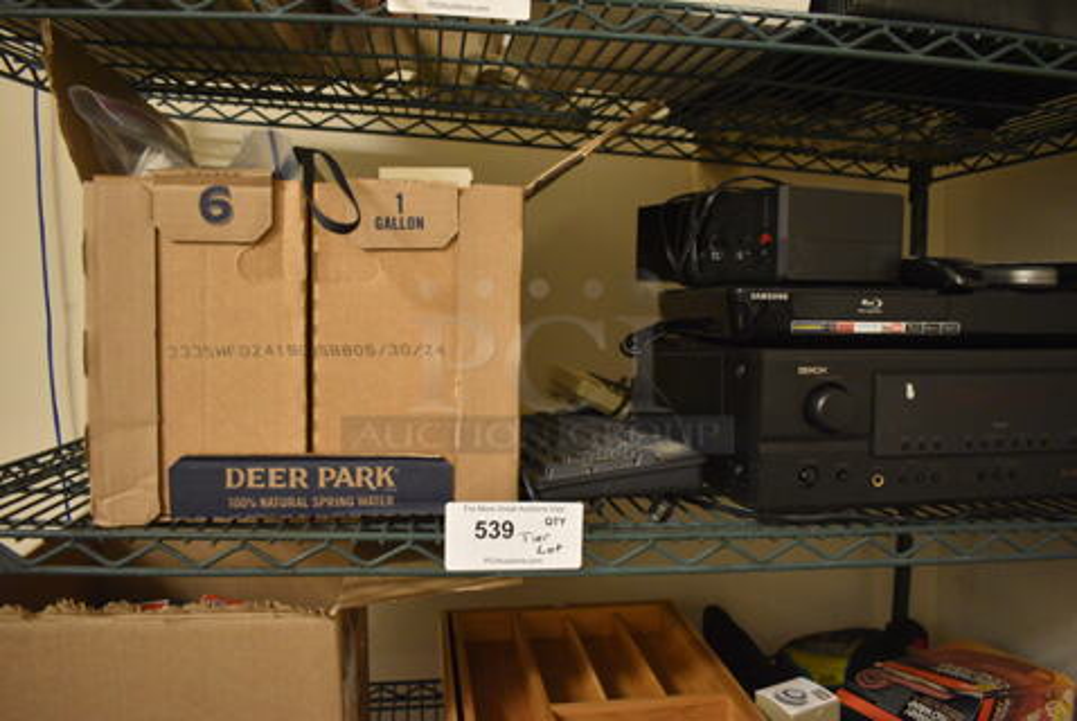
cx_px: 538
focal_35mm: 27
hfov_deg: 67.3
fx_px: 809
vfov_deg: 48.1
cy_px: 360
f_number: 3.5
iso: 3200
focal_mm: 18
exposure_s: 1/30
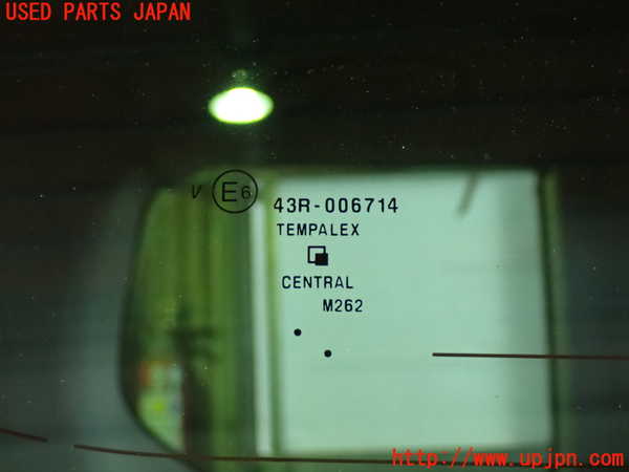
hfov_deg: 25.3
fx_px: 1399
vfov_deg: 19.1
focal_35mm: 77
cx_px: 314
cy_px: 236
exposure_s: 1/20
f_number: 4.1
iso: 1250
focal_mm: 13.65
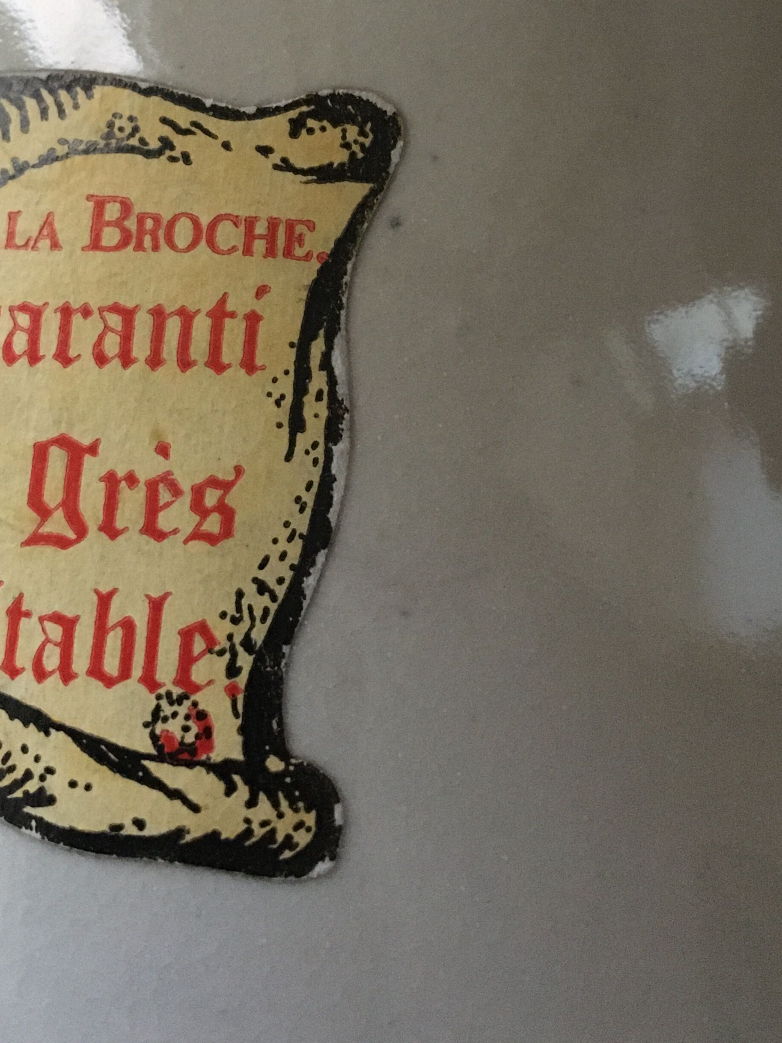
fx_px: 1446
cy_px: 248
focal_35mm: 48
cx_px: 376
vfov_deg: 38.5
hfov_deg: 30.3
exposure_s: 1/17
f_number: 2.2
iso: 320
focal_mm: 4.15
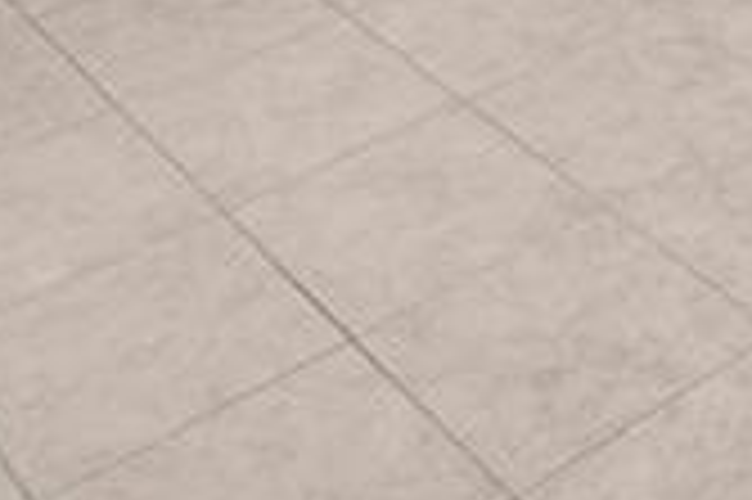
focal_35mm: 86
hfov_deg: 21.1
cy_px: -937
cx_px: 1018
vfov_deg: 11.1
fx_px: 1795
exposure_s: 1.3
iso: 640
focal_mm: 14
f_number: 9
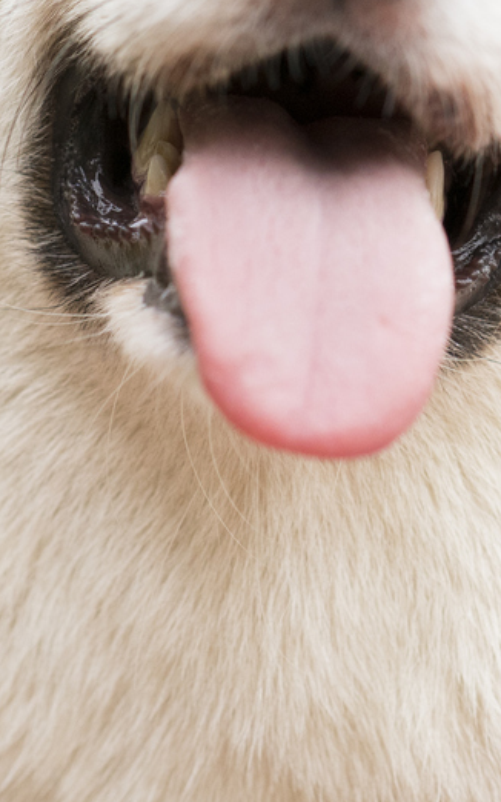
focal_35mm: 352
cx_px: 496
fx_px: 7694
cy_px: -3
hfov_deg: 3.7
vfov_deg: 6.0
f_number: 3.2
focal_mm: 85
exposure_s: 1/800
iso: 1000
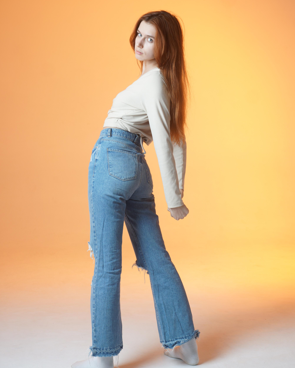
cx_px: 147
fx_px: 650
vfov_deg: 31.7
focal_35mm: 60
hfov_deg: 25.6
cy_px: 178
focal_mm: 35
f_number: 5
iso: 100
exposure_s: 1/160
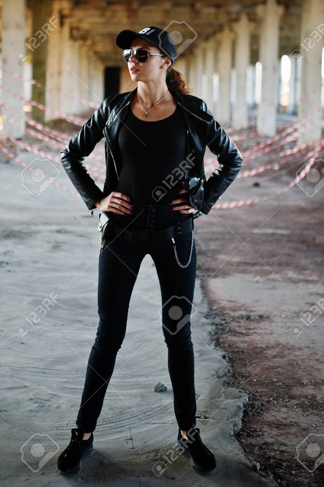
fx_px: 473
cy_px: 244
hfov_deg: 37.8
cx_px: 162
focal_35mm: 35
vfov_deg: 54.5
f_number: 1.4
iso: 250
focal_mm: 35
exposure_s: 1/640
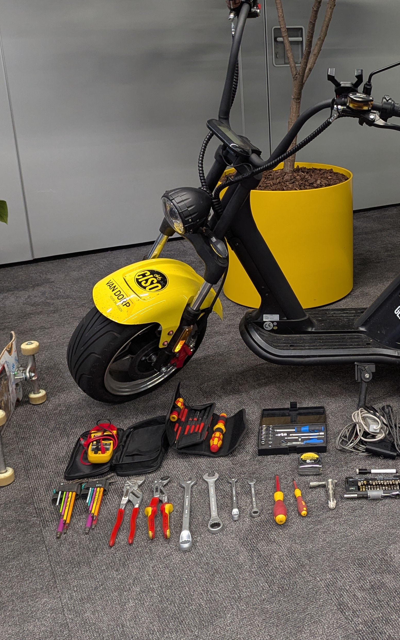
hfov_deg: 29.3
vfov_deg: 46.8
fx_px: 733
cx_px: 361
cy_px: 246
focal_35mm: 42
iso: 237
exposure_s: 1/100
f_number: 1.85
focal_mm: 6.81
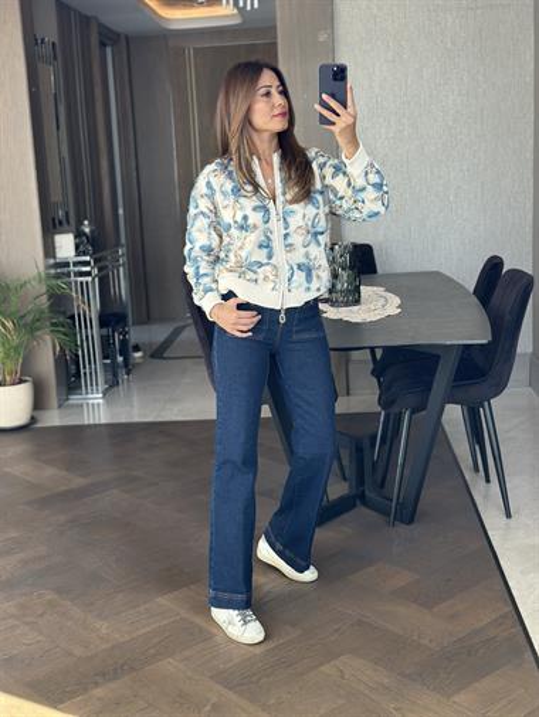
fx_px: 996
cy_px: 358
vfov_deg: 39.6
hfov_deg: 30.3
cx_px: 270
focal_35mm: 48
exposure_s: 1/118
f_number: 1.78
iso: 125
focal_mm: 6.86
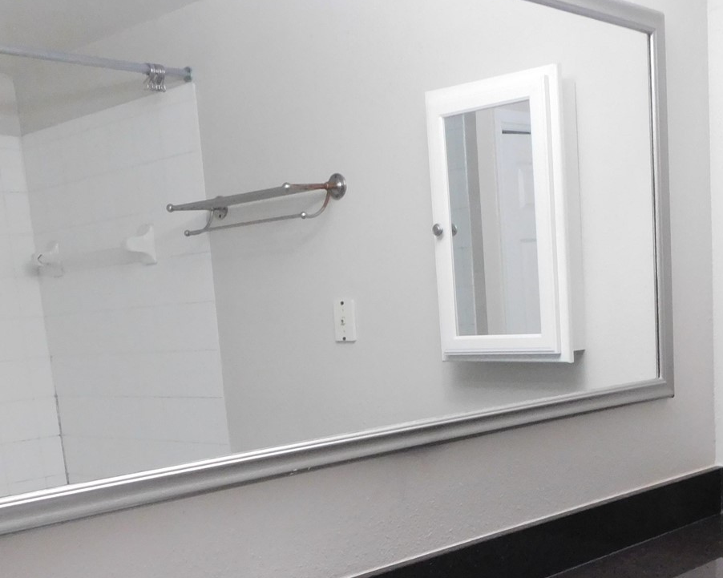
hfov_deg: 36.3
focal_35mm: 51
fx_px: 1091
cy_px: 567
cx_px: 475
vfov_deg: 28.0
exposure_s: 1/25
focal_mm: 4
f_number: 3
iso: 400
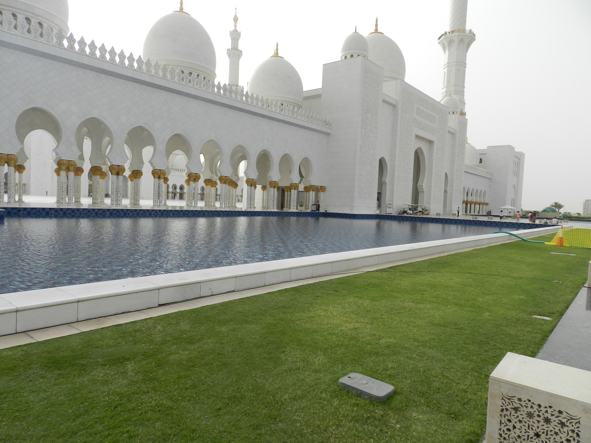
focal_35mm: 23
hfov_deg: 73.9
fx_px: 393
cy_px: 222
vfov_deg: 58.9
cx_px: 296
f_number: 4
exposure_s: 1/800
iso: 160
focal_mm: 4
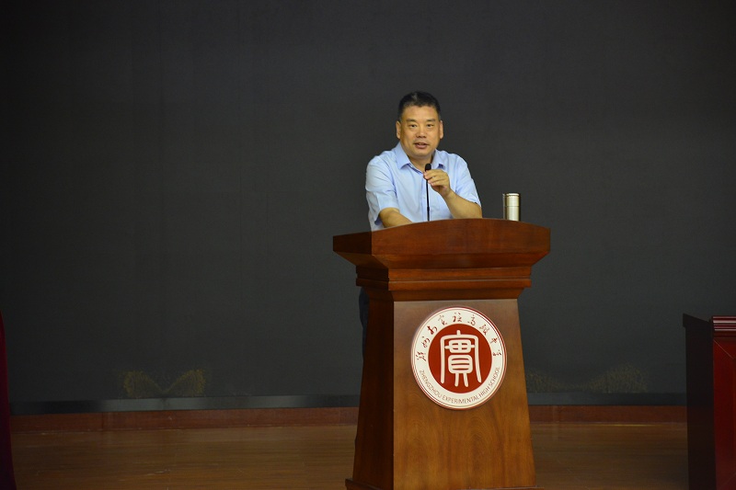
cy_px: 245
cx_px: 368
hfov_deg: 18.3
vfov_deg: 12.2
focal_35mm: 112
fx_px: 2289
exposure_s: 1/60
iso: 2000
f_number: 5
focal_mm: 112
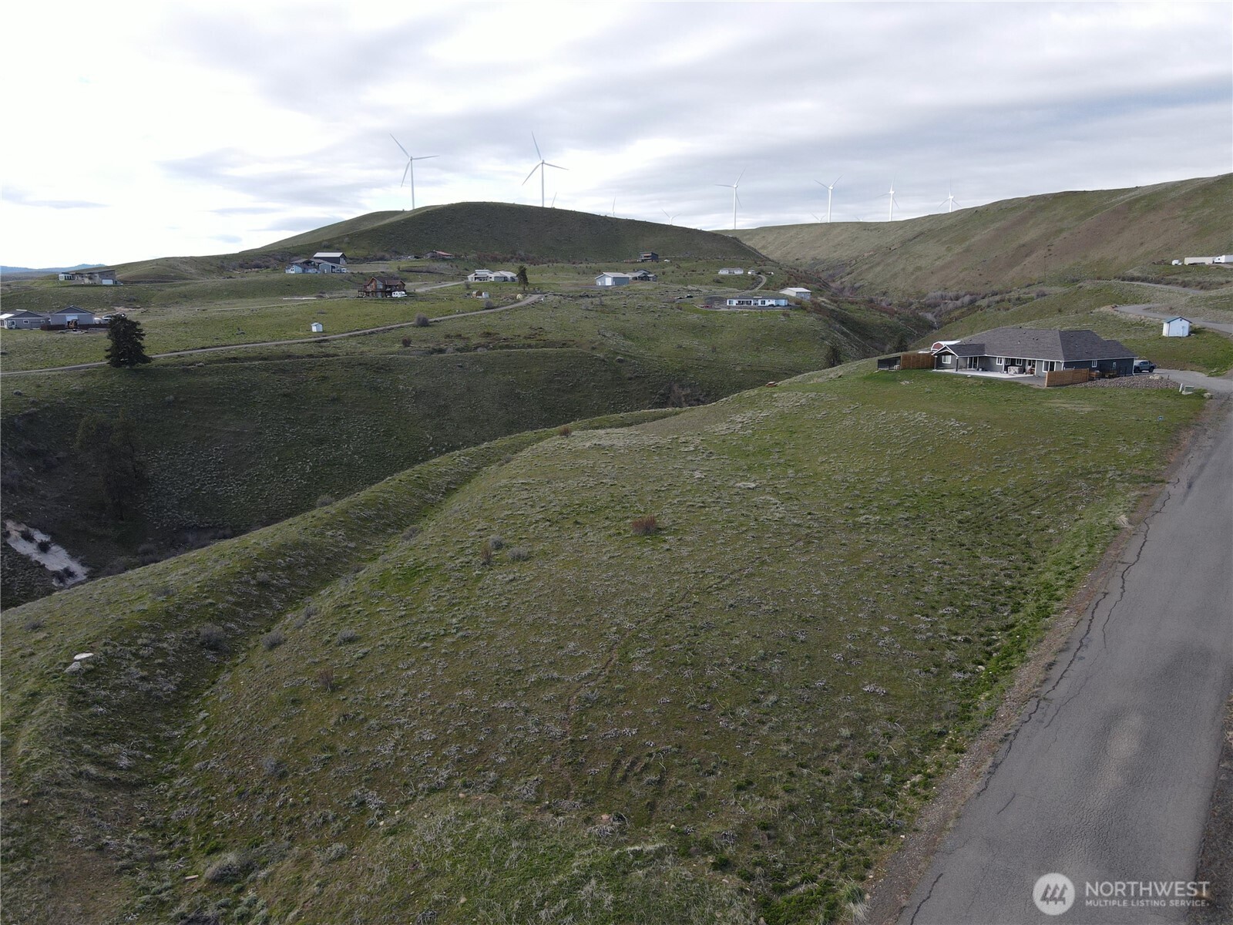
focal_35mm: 24
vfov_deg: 56.8
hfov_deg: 71.6
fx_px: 855
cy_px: 462
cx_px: 616
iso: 200
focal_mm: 4.5
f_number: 2.8
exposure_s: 1/640
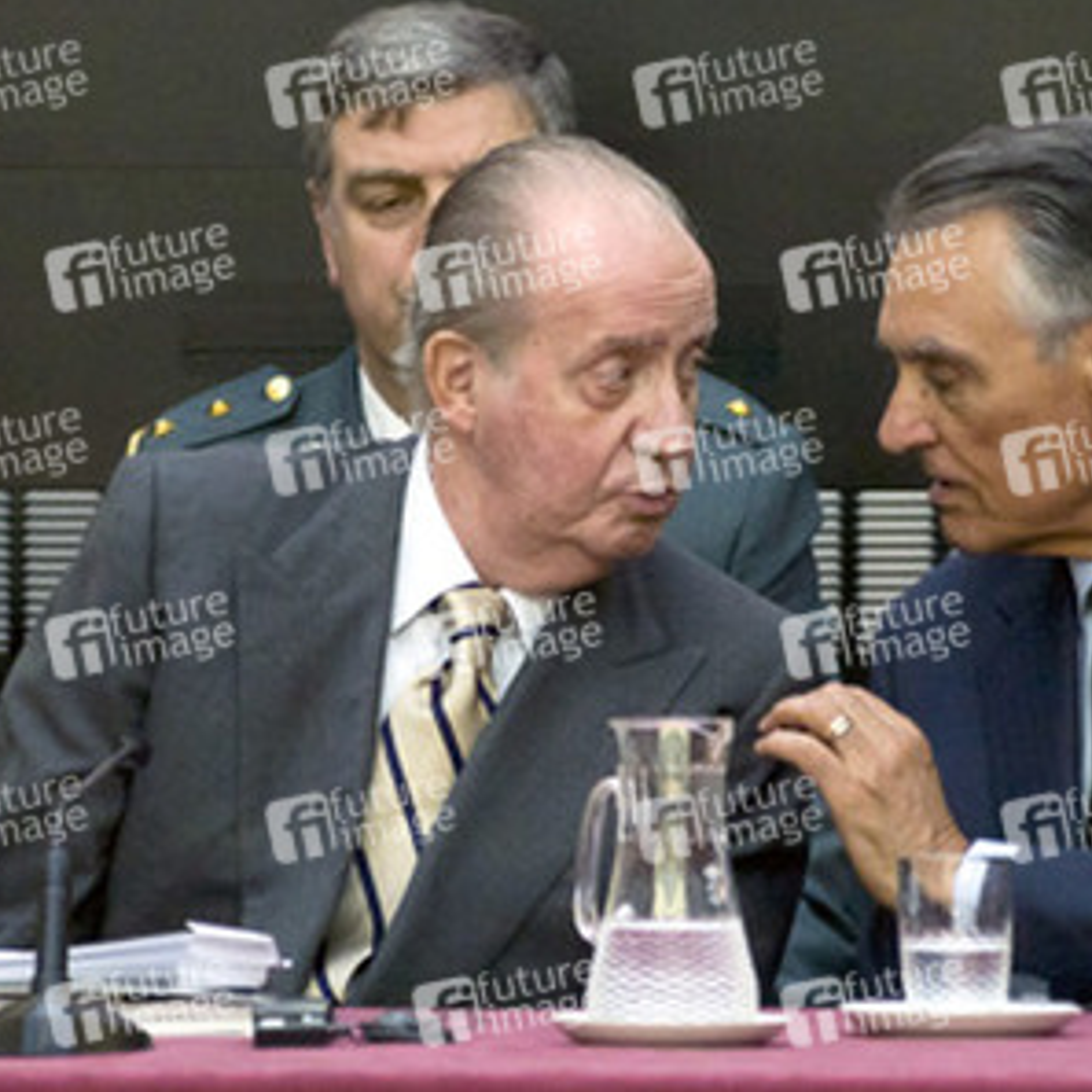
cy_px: 544
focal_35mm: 462
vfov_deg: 3.8
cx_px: 776
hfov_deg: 3.8
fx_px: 16489
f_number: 4.8
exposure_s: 1/250
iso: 800
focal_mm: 179
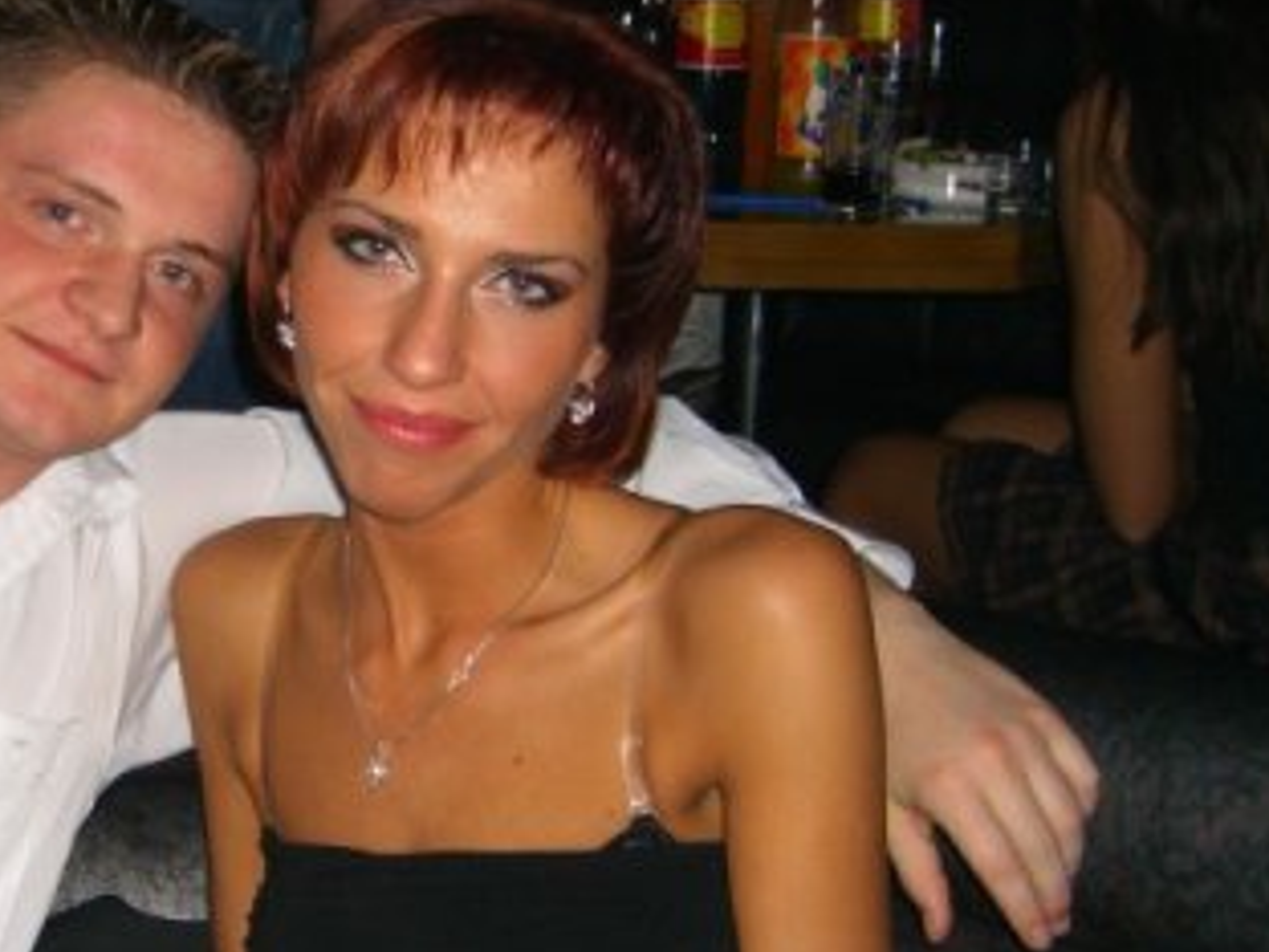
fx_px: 2676
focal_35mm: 73
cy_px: 614
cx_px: 203
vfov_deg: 20.1
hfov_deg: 26.1
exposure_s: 1/60
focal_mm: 7.9
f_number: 2.8
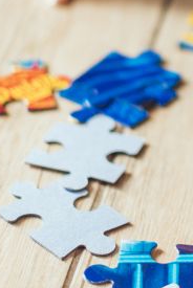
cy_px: 25
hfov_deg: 7.4
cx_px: 342
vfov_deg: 11.2
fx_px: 1460
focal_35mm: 182
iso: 500
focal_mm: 50
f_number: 1.8
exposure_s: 1/400
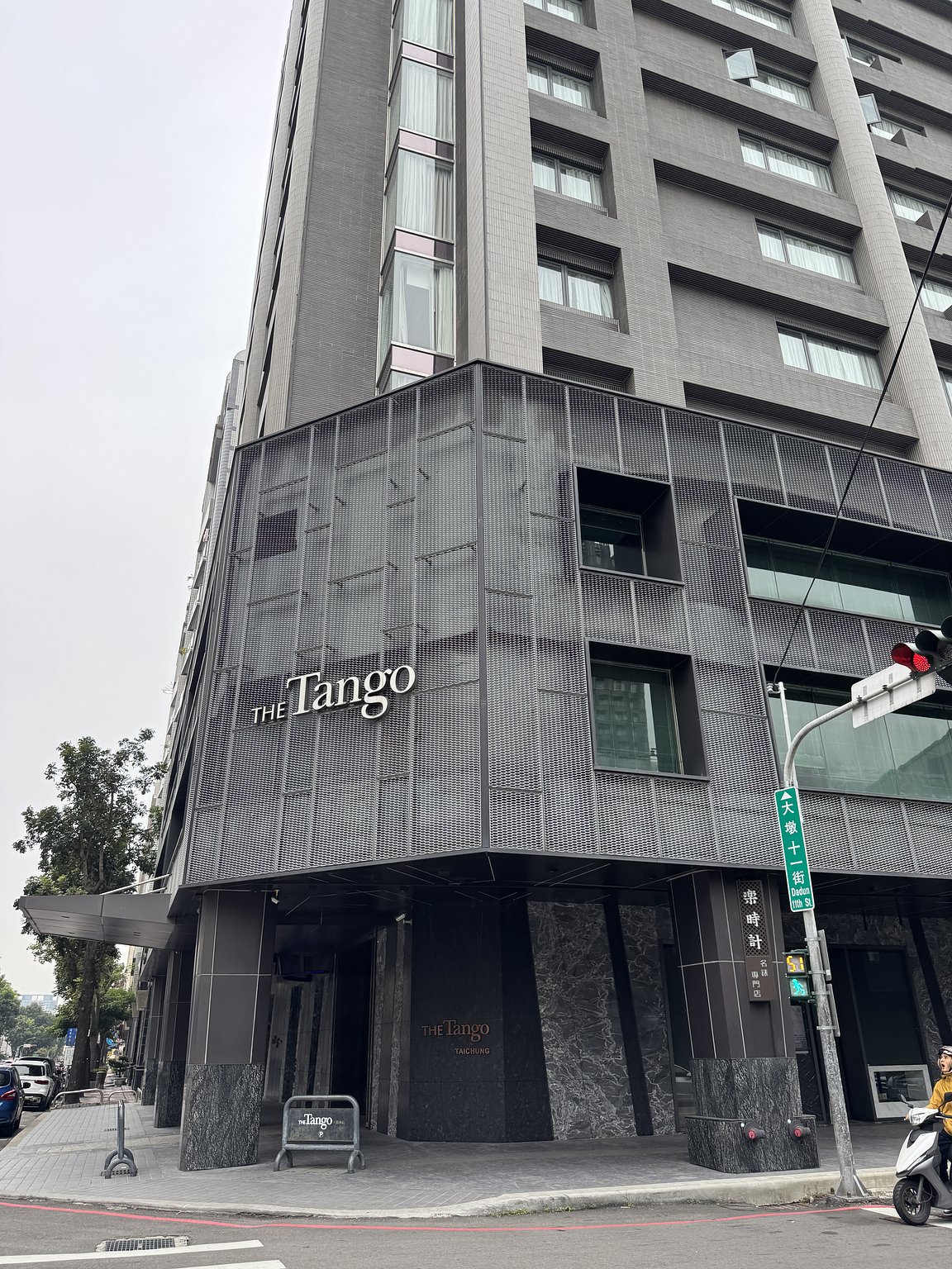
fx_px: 880
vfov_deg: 71.6
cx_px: 476
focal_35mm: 24
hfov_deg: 56.8
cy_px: 634
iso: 64
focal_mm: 6.76
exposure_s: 1/271
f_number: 1.78
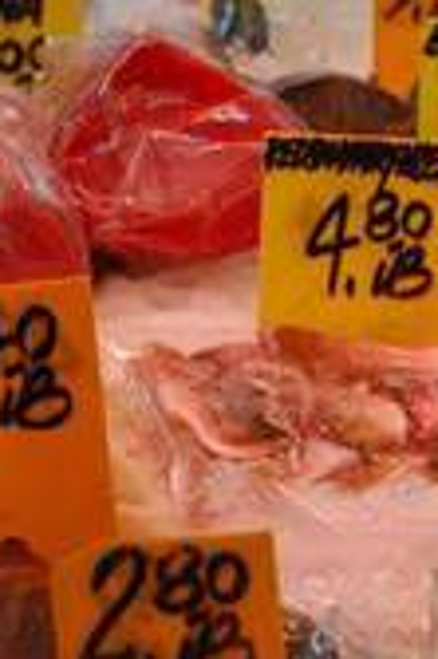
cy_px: 781
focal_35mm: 441
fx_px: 8064
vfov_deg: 4.7
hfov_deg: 3.1
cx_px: 418
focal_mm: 70
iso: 180
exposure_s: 1/30
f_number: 5
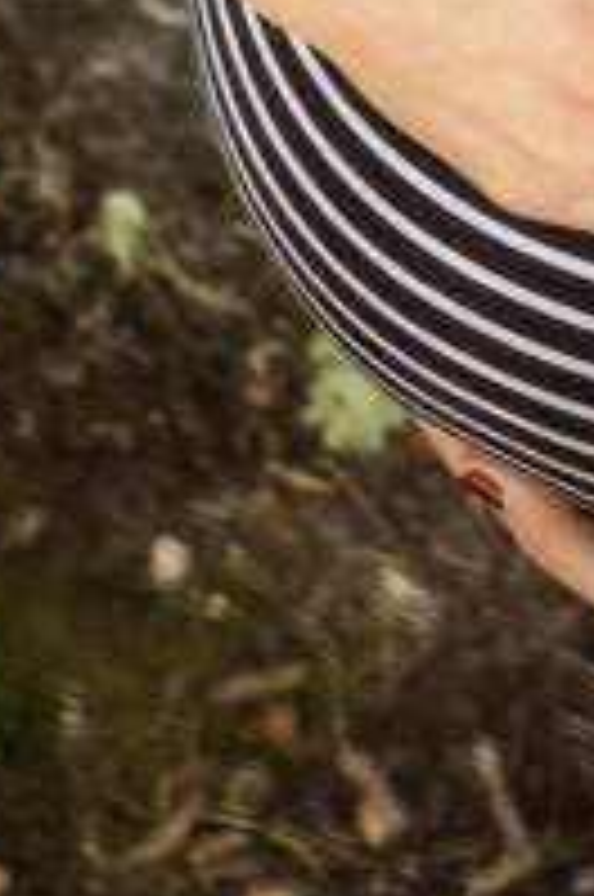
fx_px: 5637
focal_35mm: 227
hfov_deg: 6.0
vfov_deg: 9.1
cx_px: 832
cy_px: 248
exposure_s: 1/60
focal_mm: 50
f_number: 5
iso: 800
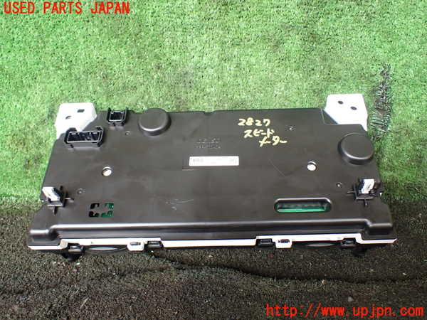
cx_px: 214
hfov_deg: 60.0
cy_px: 160
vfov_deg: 46.8
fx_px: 370
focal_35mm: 30
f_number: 2.3
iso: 400
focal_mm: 5.4
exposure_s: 1/125
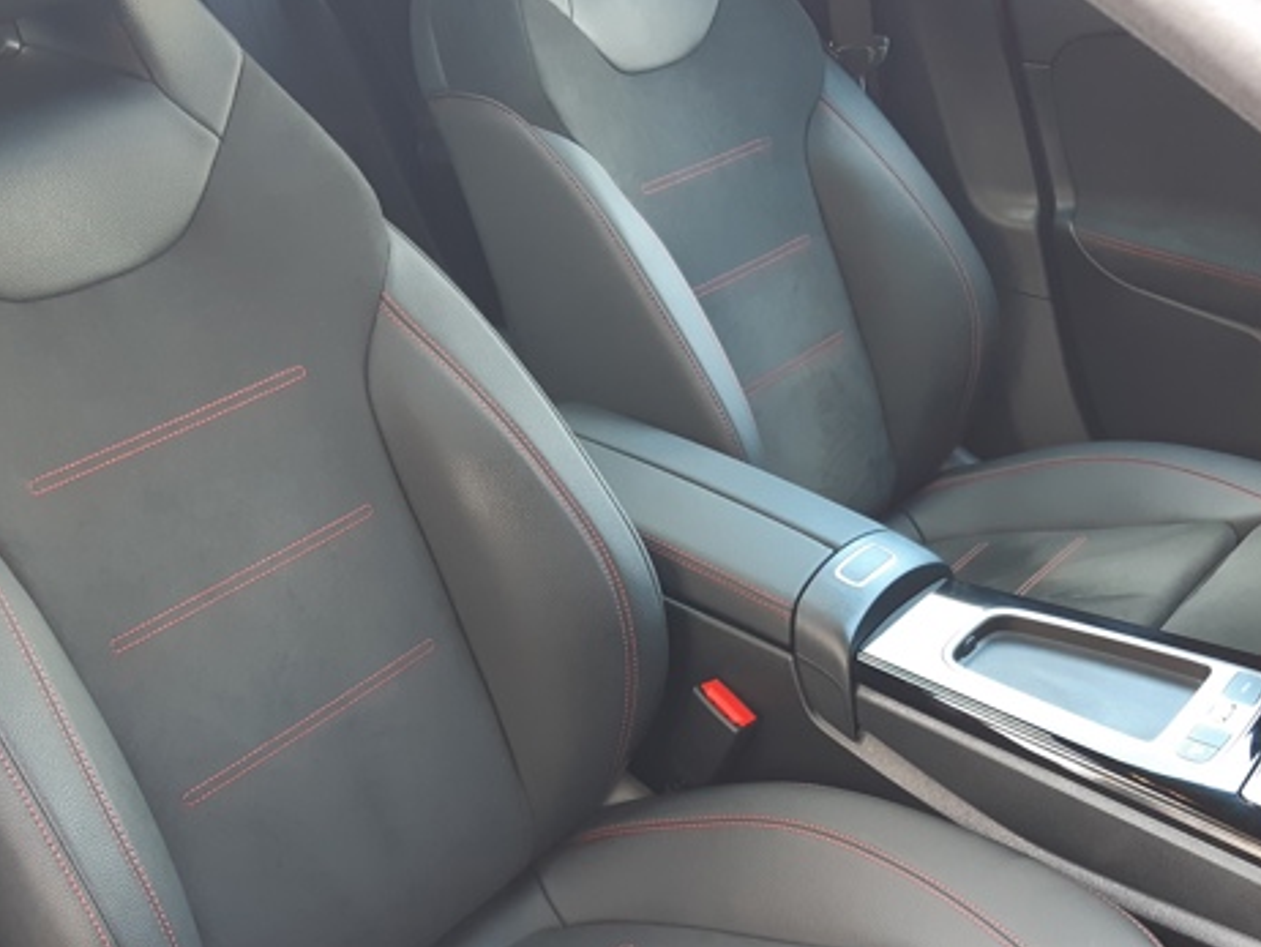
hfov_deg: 41.9
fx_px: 1640
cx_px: 538
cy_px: 639
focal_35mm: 45
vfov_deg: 31.9
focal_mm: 3.92
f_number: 1.7
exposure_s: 1/50
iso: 100
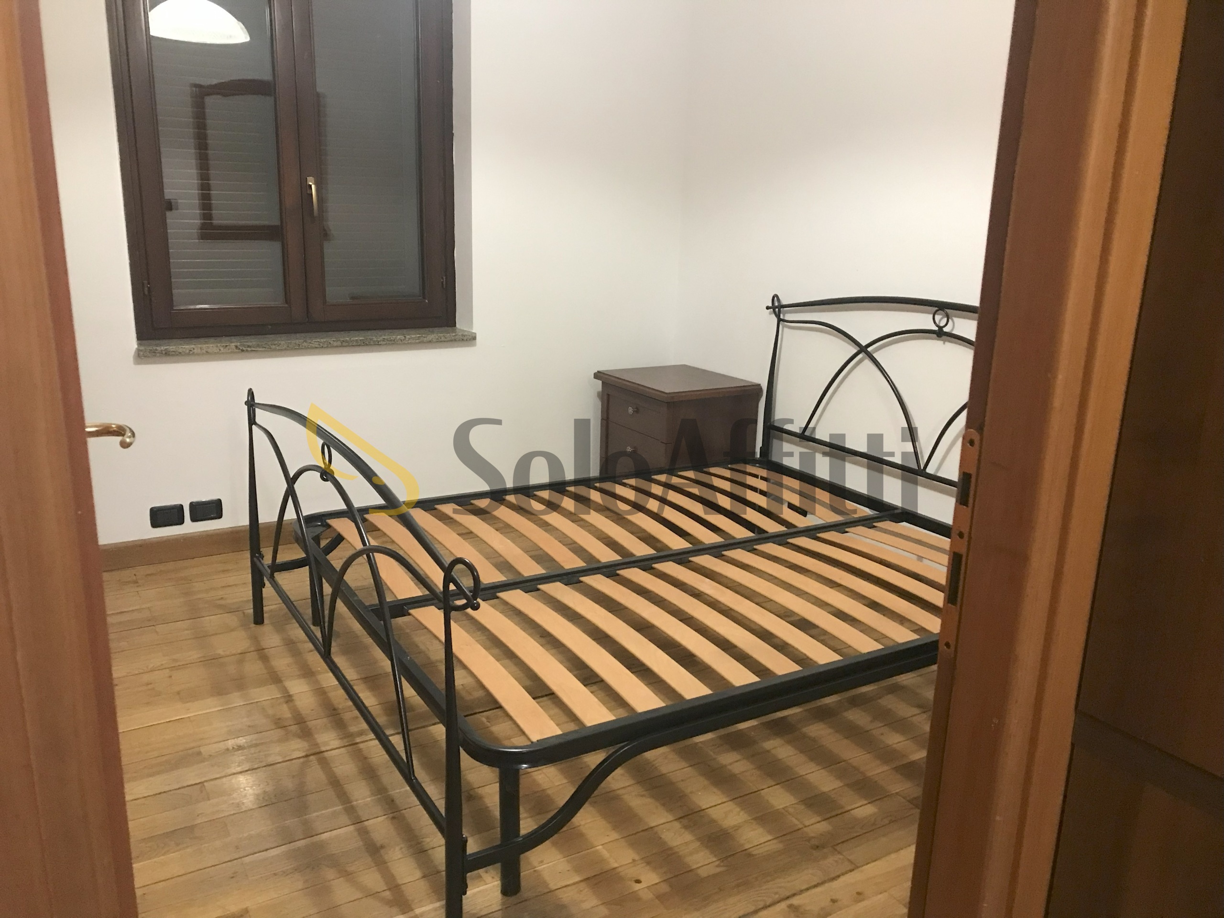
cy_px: 459
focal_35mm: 28
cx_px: 612
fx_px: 990
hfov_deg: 63.4
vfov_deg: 49.7
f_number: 1.8
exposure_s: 1/13
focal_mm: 3.99
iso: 100
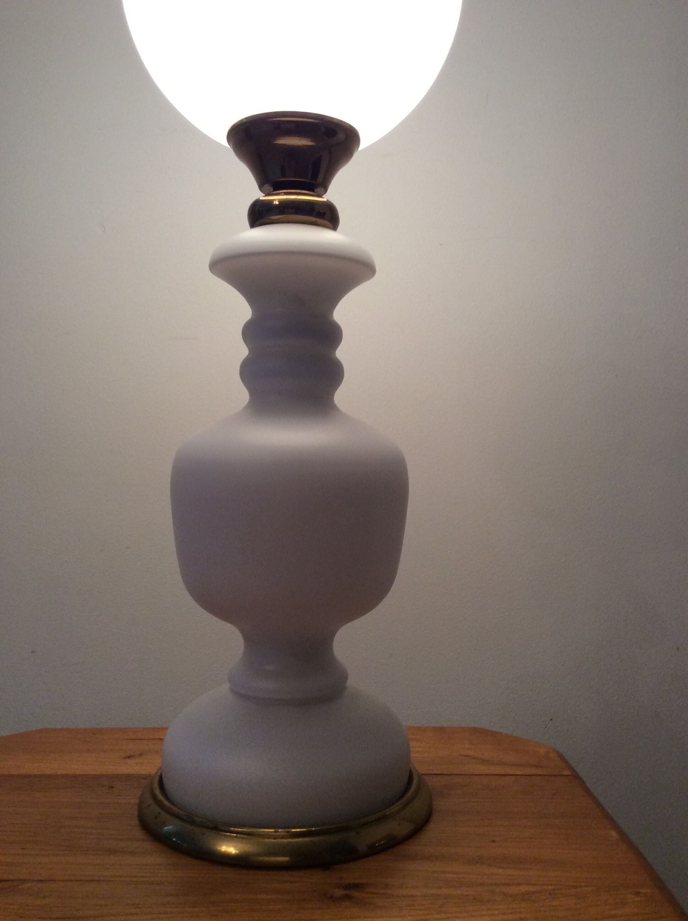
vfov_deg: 56.9
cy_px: 460
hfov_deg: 44.1
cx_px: 344
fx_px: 850
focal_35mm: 32
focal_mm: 3.3
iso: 80
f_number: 2.4
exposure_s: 1/25
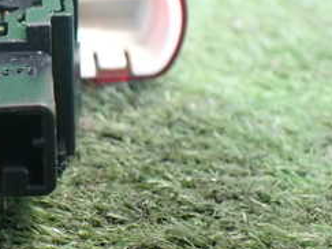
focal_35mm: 74
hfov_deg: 24.8
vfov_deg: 19.7
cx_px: -19
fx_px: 709
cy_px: 62
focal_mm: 5.4
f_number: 2.3
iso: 1000
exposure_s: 1/30
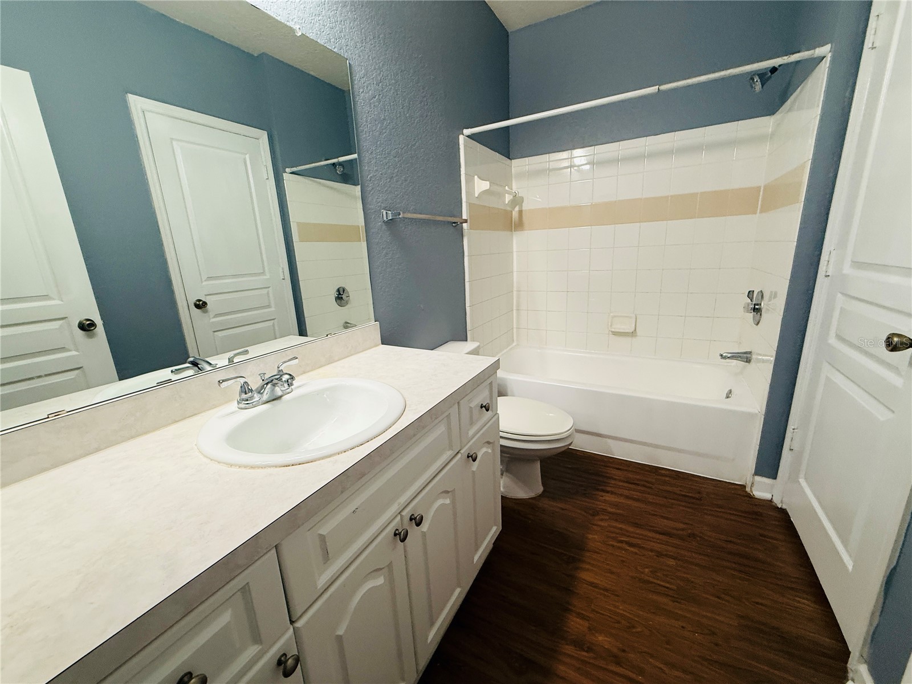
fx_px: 369
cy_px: 342
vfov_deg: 85.7
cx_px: 456
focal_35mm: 14
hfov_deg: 102.1
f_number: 2.2
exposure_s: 1/60
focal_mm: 2.22
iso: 200
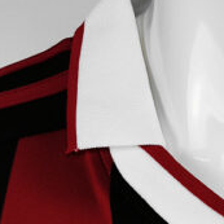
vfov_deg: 16.2
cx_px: 281
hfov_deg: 15.6
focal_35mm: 107
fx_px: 783
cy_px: 80
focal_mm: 5.58
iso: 80
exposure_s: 1/60
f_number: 1.8
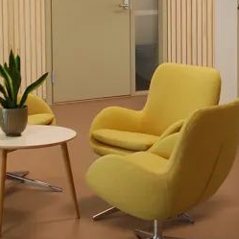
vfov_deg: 18.5
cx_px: 91
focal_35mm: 92
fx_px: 719
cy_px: 13
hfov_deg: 18.9
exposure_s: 1/60
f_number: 3.2
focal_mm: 20
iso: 320
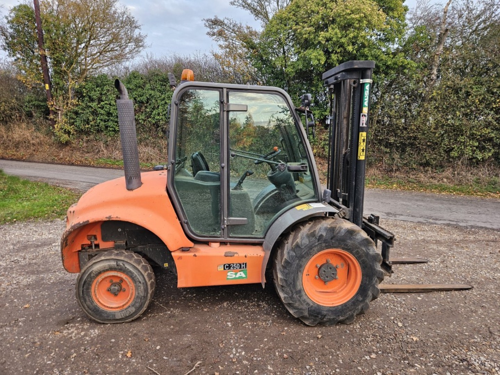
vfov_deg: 58.9
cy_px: 188
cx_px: 250
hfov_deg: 73.9
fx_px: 332
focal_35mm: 23
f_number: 1.8
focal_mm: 5.4
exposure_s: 1/100
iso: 125
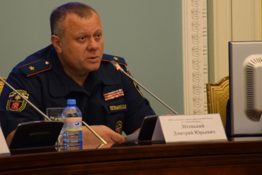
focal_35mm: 219
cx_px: 108
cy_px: 60
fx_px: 1591
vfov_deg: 6.3
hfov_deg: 9.4
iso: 2000
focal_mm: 105
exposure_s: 1/60
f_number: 5.6
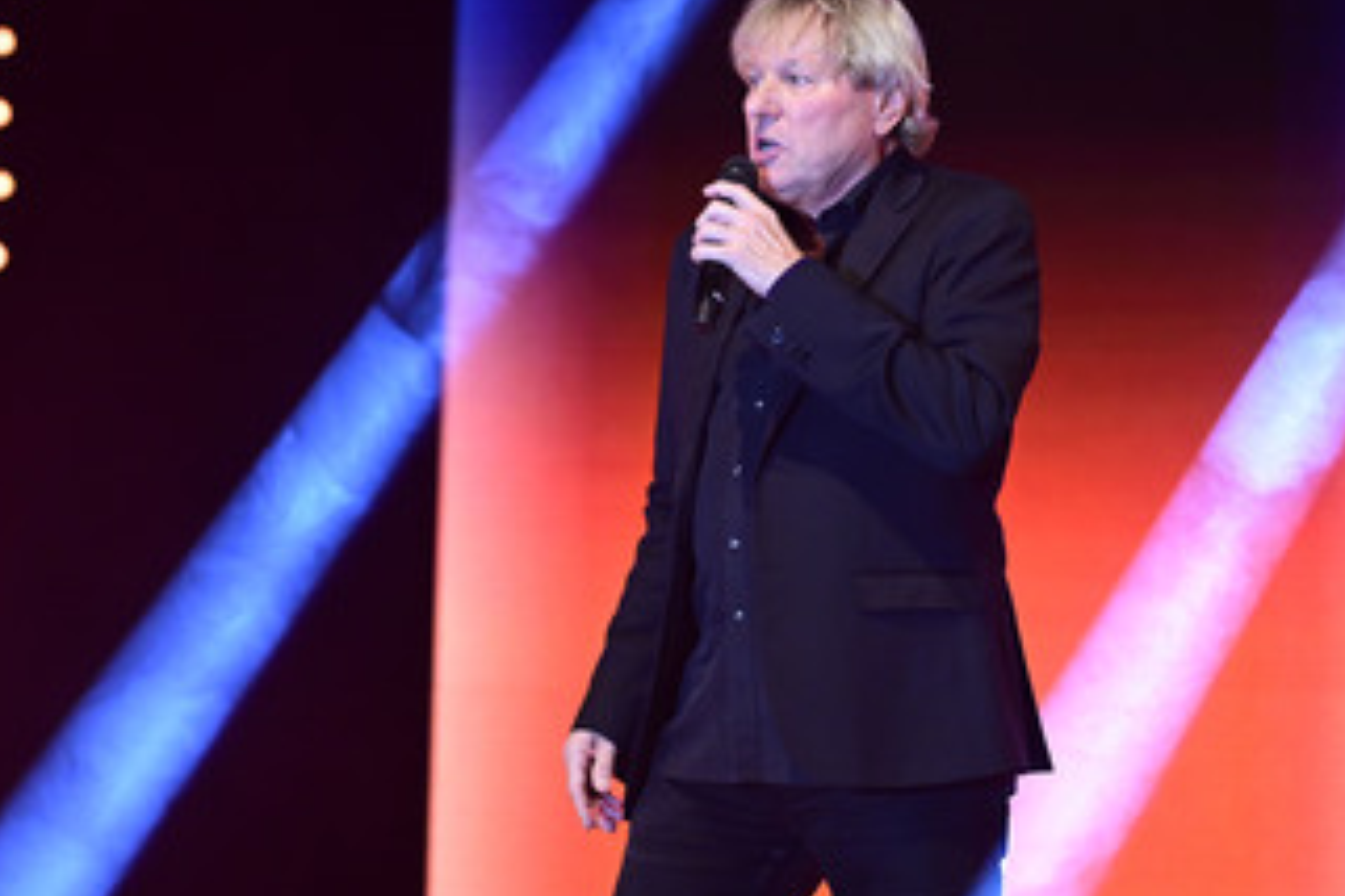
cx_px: 790
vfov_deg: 4.9
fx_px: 10498
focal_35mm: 281
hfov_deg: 7.3
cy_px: 440
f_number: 2.8
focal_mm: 200
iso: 2000
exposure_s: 1/320
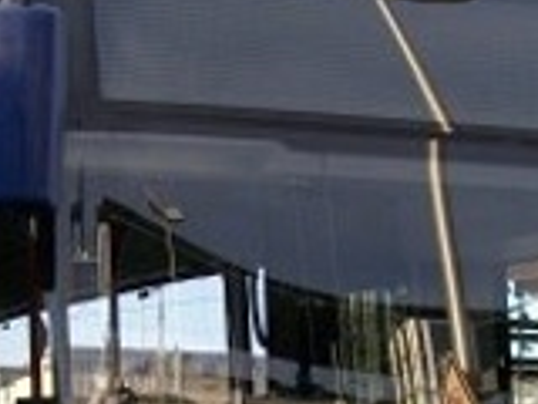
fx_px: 2114
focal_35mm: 136
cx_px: 134
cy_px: 438
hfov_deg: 14.4
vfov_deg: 10.8
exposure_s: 1/250
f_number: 2.7
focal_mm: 6.1
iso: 64
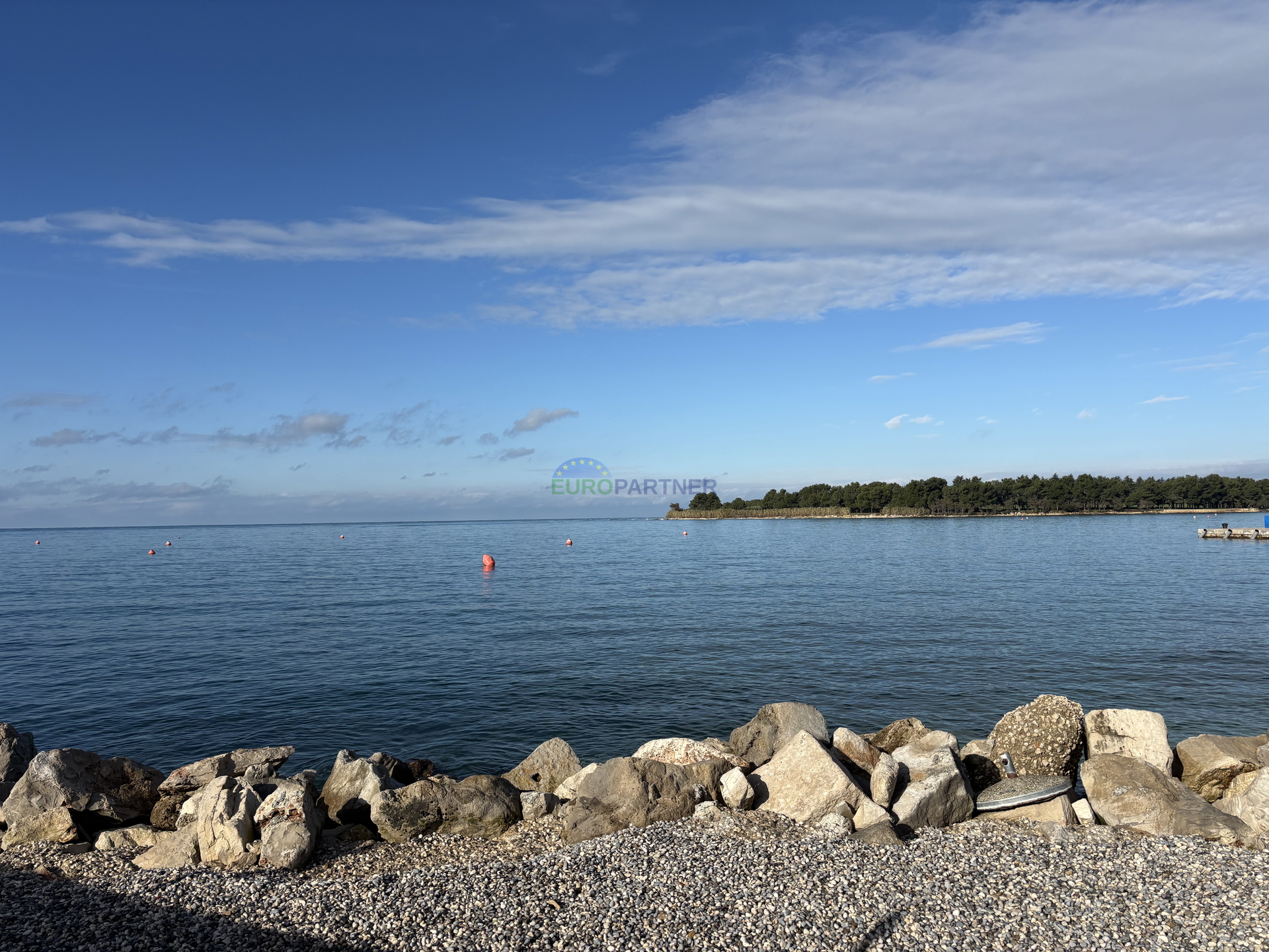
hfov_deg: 67.3
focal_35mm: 26
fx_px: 953
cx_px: 634
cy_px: 476
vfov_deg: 53.1
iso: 50
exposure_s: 1/5348
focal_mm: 5.96
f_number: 1.6
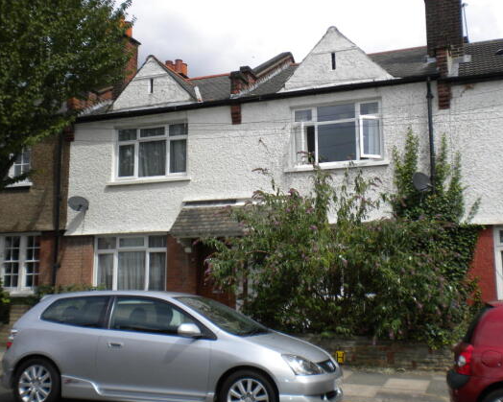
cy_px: 201
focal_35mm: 38
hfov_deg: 47.9
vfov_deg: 39.1
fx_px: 566
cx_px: 278
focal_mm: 6.3
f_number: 4.6
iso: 113
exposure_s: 1/803
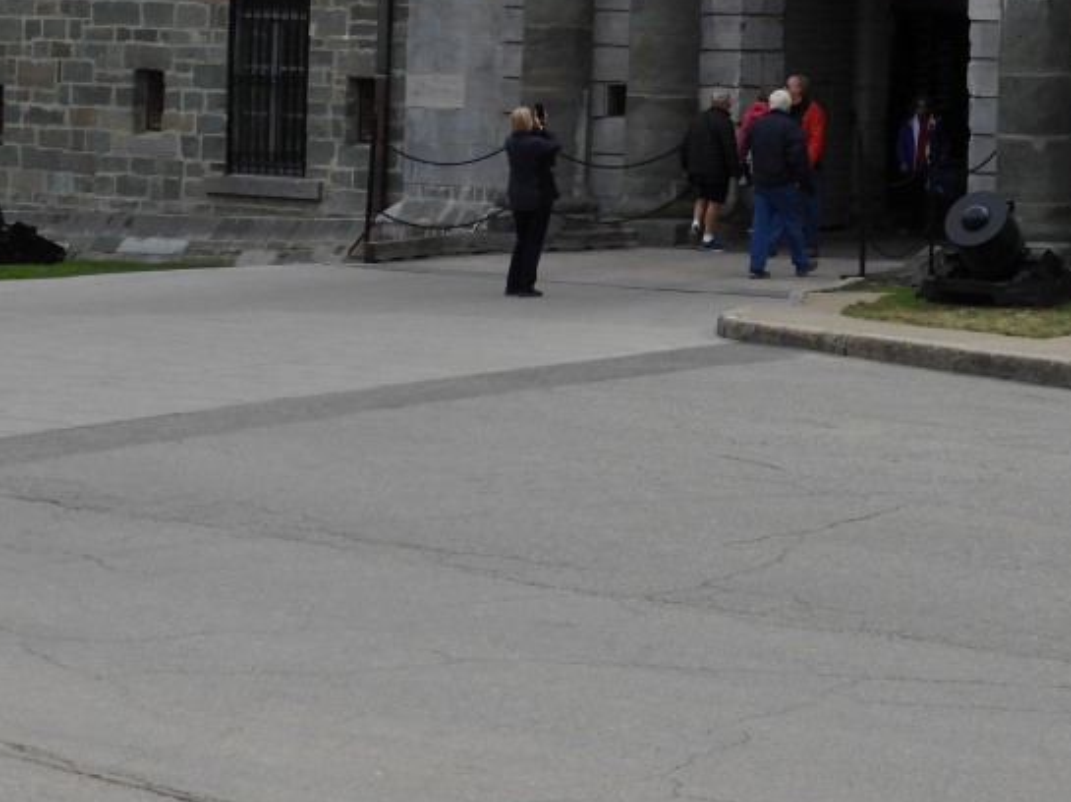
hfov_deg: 16.5
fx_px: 3679
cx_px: 817
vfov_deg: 12.1
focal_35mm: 119
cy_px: -193
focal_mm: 8.1
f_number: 4
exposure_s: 1/800
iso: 100
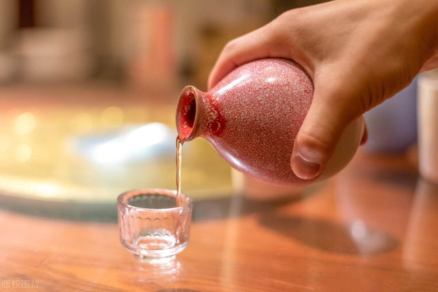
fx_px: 609
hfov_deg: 39.6
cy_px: 146
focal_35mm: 50
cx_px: 219
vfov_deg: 27.0
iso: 500
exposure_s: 1/60
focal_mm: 50
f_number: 1.8
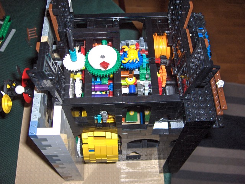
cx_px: 122
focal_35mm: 39
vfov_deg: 36.8
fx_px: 276
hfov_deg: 47.9
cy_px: 92
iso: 100
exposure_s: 1/60
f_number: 4.8
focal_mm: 8
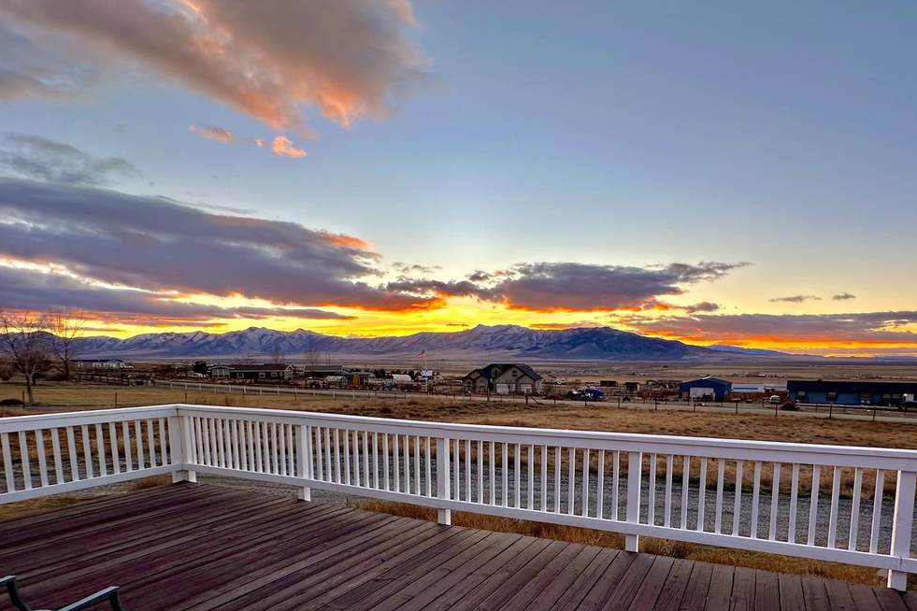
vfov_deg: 62.1
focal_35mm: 19
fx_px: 484
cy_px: 433
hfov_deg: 86.1
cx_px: 539
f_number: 2.2
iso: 40
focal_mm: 2.22
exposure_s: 1/178
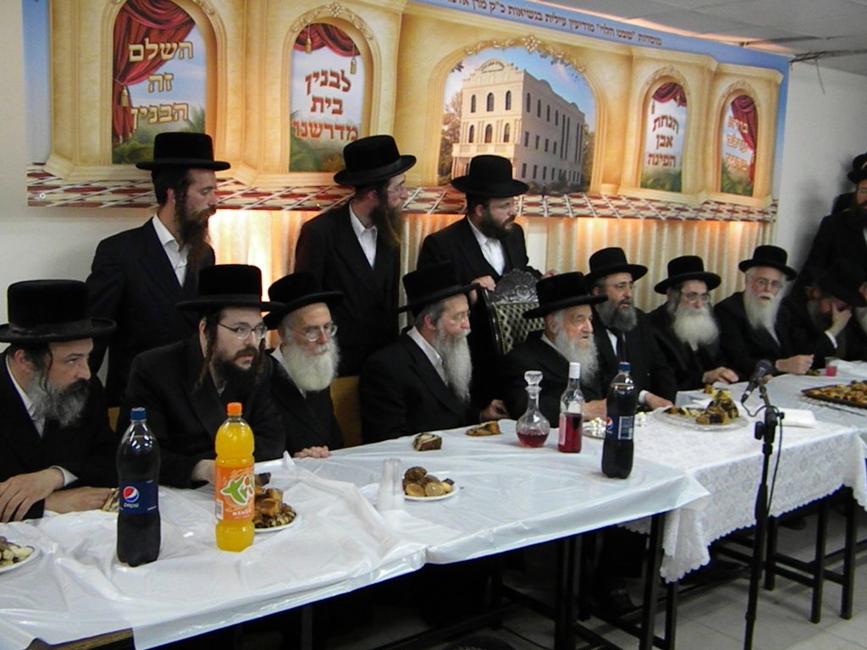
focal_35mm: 36
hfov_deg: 51.4
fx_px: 902
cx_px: 434
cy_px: 325
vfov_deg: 39.7
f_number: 3.7
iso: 720
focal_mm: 6.4
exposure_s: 1/70.6
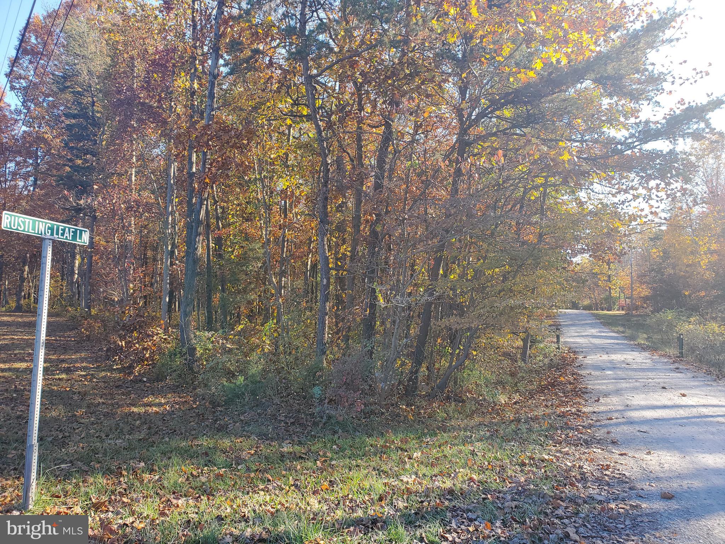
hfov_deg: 67.3
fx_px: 545
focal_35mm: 26
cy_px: 272
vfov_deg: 53.1
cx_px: 362
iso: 50
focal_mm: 4.3
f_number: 2.4
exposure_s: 1/244
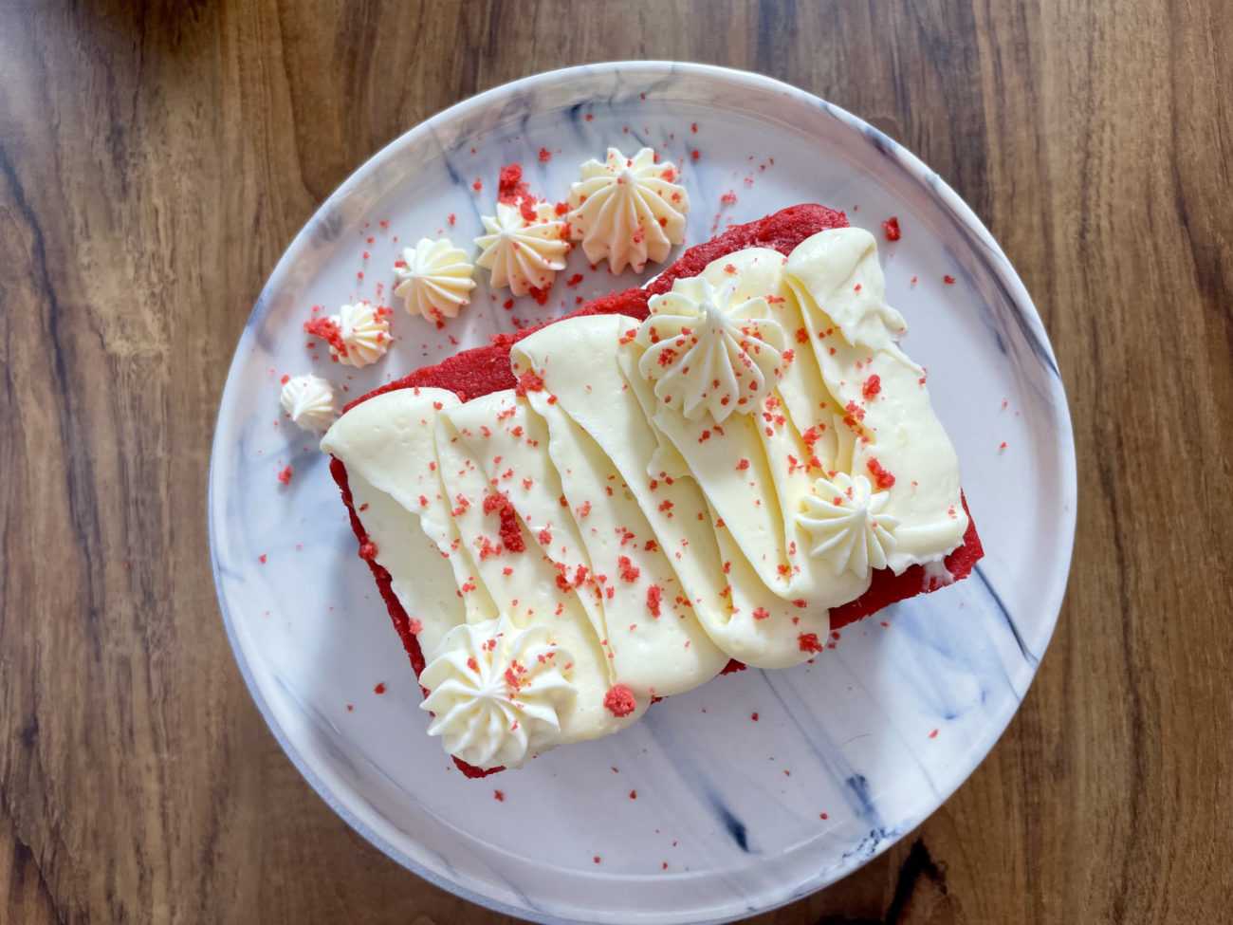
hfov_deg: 67.3
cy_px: 462
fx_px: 926
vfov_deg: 53.1
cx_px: 616
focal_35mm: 26
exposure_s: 1/105
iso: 32
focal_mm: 4.2
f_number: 1.6
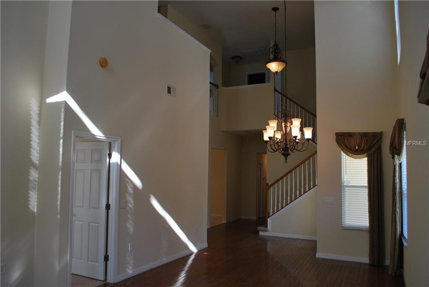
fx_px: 322
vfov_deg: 48.0
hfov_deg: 67.4
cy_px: 144
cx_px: 214
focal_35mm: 27
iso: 200
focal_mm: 18
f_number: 4.5
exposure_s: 1/80
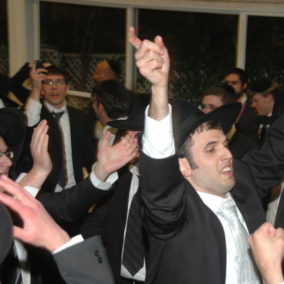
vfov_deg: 19.5
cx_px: 197
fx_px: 826
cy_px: 142
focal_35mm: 89
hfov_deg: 19.4
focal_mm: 46
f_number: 5
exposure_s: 1/60
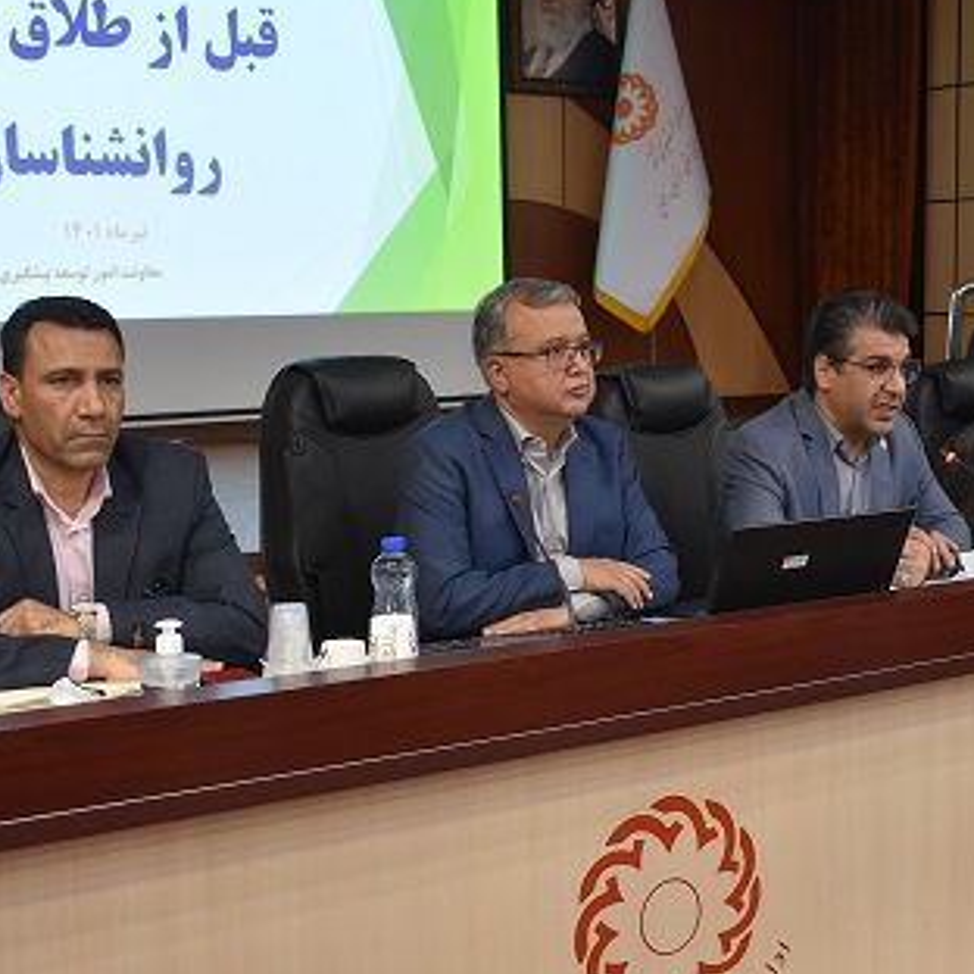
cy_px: 481
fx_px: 1719
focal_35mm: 54
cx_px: 681
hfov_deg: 31.3
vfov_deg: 31.6
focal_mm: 22
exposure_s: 1/30
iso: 800
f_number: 3.5
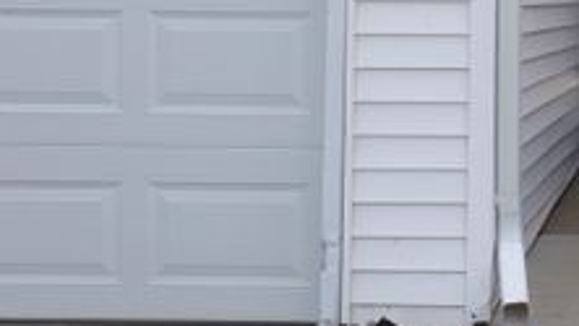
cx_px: 649
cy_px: 20
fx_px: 1843
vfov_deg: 10.1
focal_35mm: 120
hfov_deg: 17.2
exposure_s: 1/140
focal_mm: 8.7
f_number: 5.1
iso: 80
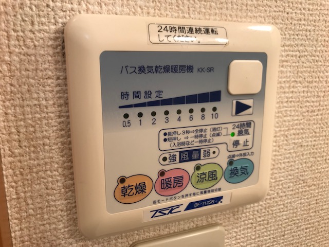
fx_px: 266
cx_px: 164
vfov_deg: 49.7
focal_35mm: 28
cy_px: 124
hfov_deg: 63.4
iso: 25
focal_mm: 3.99
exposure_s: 1/50
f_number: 1.8
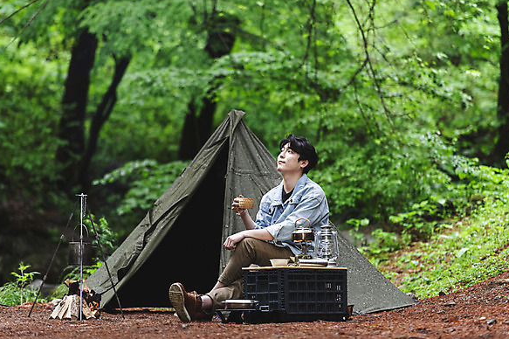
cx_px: 252
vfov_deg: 6.7
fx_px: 2911
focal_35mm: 206
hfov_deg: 10.0
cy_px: 167
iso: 800
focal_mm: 200
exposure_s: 1/200
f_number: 2.8
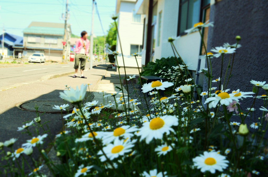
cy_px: 88
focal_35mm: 30
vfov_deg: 43.4
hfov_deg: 62.0
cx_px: 134
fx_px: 223
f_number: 11
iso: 200
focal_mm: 20
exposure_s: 1/100
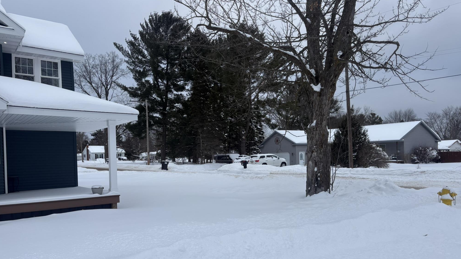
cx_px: 234
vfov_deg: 39.8
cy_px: 167
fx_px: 354
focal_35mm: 29
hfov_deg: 66.1
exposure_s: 1/850
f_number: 1.6
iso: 50
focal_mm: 5.96
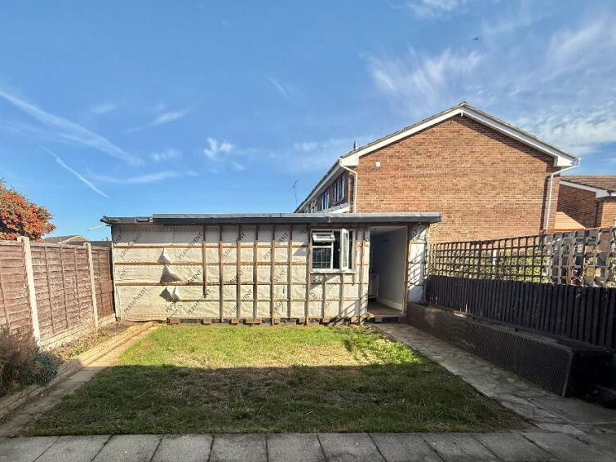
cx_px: 263
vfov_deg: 67.0
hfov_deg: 84.1
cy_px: 304
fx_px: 338
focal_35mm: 19
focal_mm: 2.22
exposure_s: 1/1572
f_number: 2.2
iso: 50
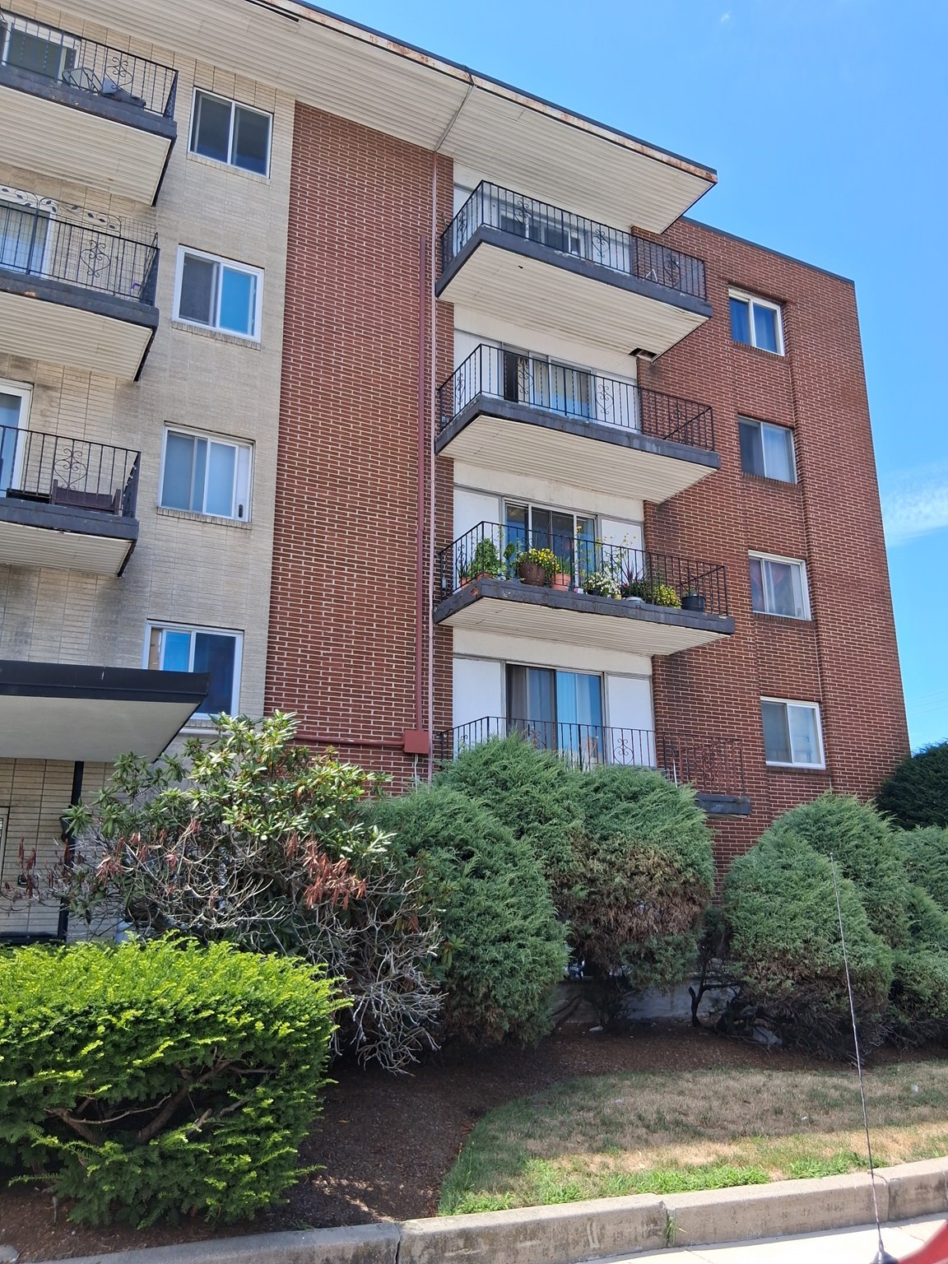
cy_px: 632
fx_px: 949
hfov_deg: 53.1
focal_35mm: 26
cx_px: 474
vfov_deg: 67.3
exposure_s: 1/328
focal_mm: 3.98
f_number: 1.8
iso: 25
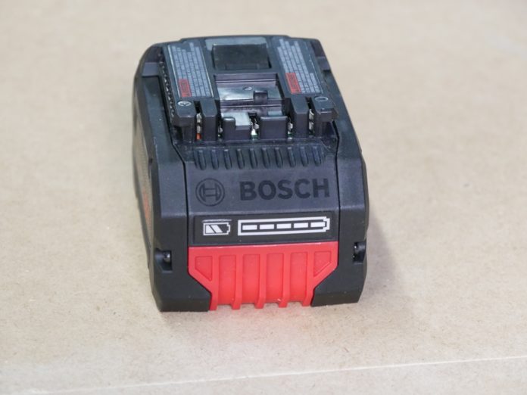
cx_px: 264
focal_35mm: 146
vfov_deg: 10.2
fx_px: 2223
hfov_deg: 13.5
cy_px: 198
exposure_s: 1/60
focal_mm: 73
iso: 3200
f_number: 5.4
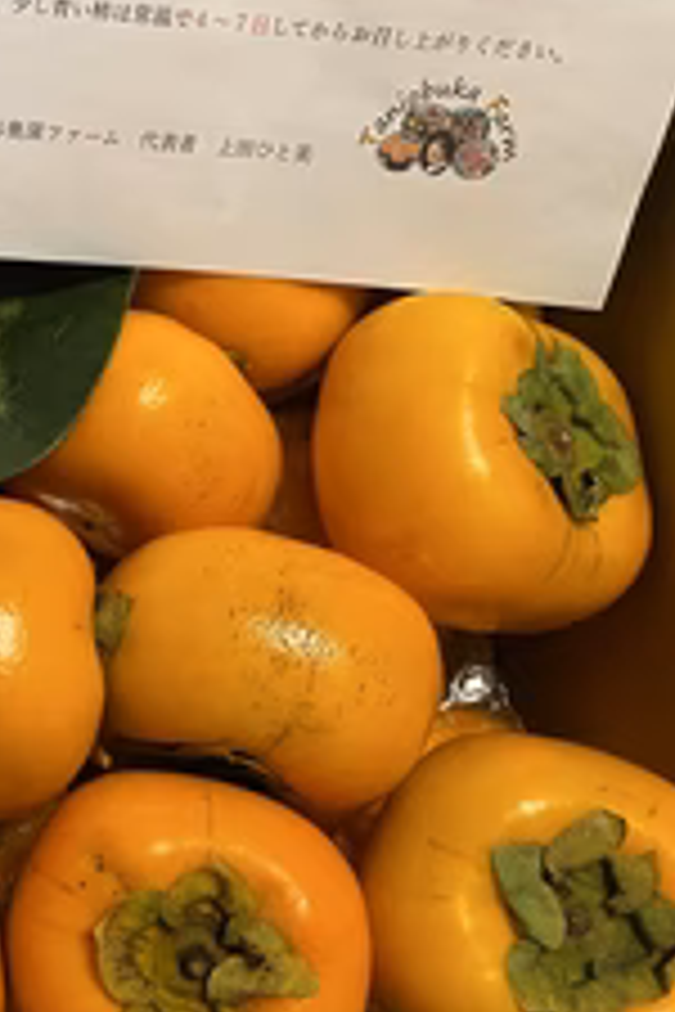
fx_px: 1350
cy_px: 540
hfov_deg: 25.1
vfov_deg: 41.1
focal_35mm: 48
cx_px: -148
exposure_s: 1/50
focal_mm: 4.25
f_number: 1.8
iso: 80
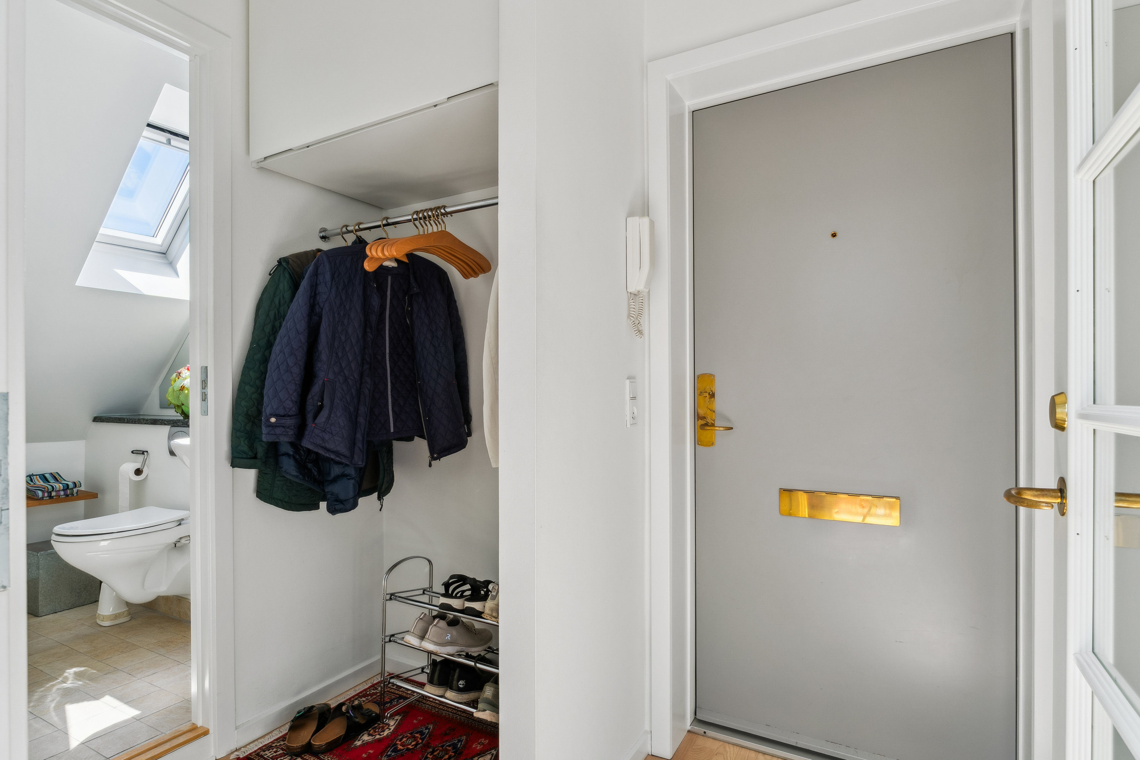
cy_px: 380
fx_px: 594
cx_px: 570
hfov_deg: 87.7
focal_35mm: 19
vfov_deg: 65.2
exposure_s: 1/50
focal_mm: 12.5
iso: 100
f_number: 7.1
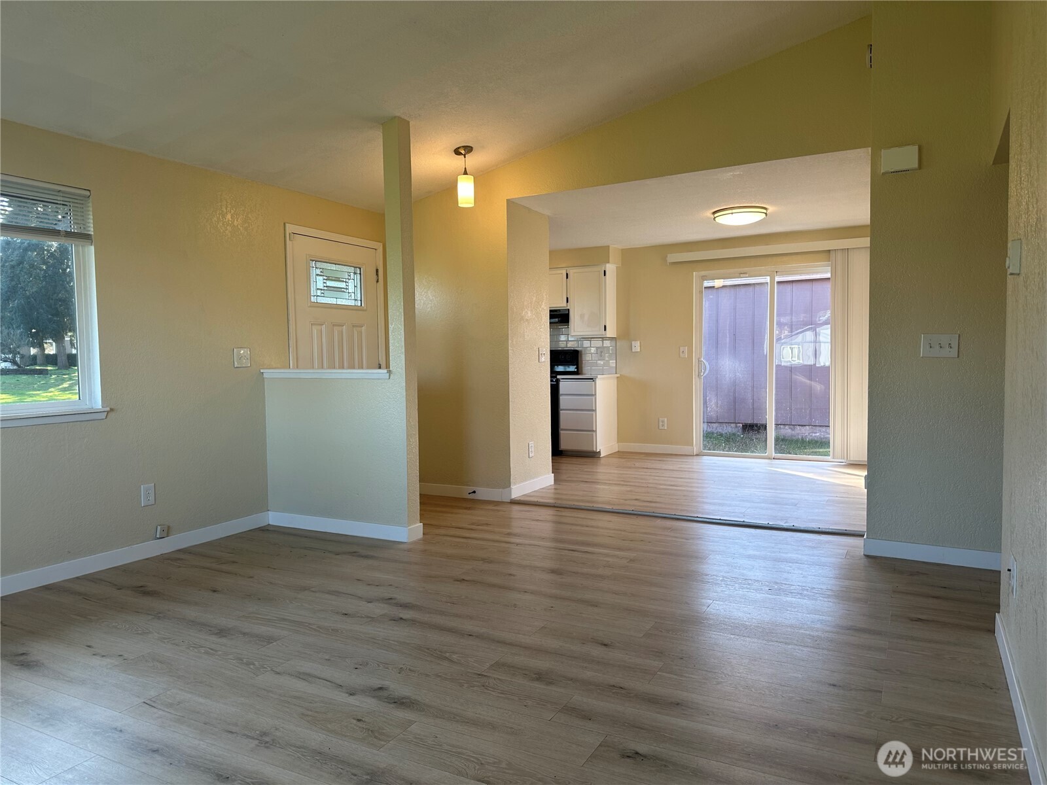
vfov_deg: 56.8
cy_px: 392
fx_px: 726
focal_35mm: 24
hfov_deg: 71.6
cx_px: 524
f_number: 1.78
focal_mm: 6.86
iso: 64
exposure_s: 1/120
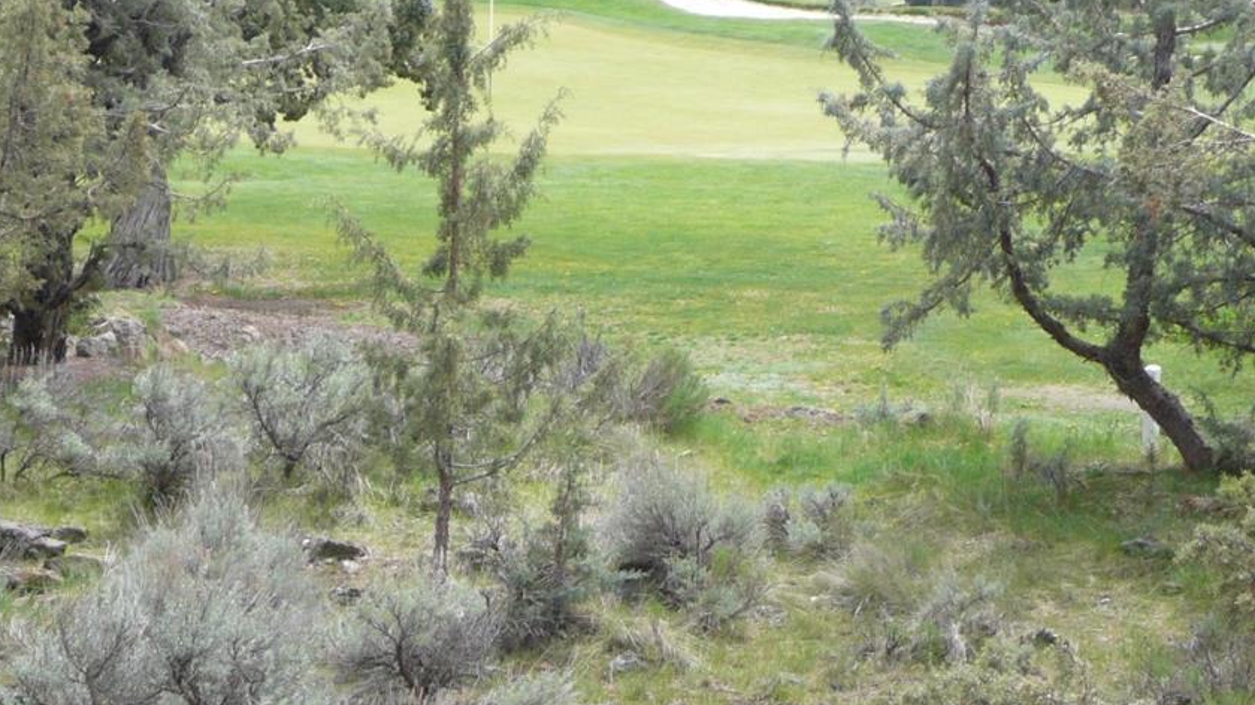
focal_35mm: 107
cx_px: 574
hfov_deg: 20.0
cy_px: 209
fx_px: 3560
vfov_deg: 11.3
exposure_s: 1/250
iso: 100
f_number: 4.3
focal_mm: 9.1
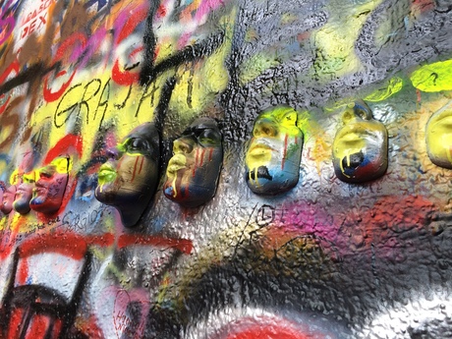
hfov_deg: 61.7
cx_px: 226
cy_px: 170
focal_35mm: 29
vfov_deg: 48.2
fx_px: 379
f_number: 2.2
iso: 32
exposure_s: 1/178
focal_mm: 4.15
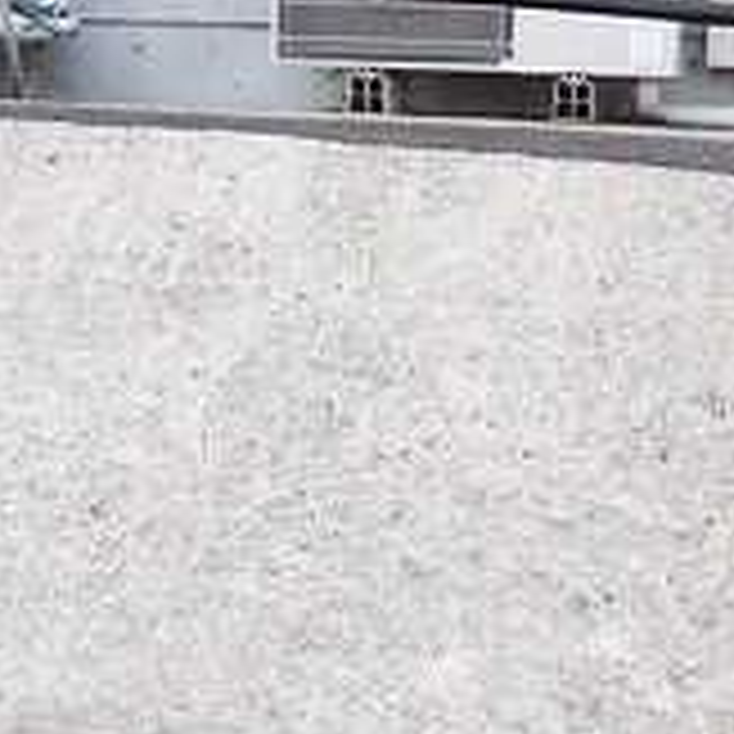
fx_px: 2615
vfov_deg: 15.9
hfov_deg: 15.8
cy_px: 603
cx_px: 671
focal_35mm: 109
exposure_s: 1/320
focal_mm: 6.8
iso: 500
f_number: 5.6
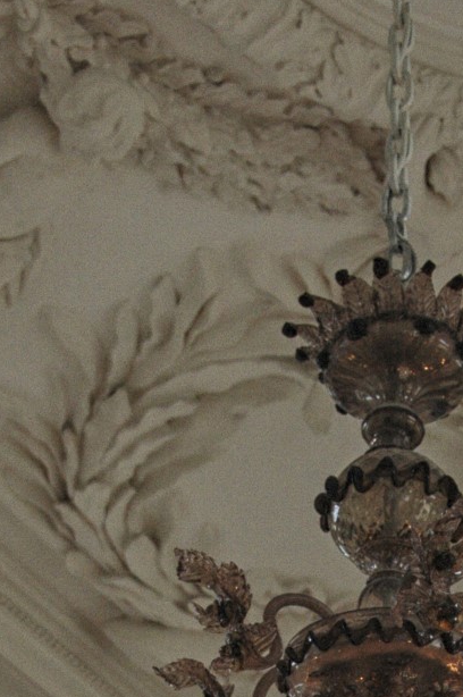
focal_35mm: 127
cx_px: 388
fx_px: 2455
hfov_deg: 10.7
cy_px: 881
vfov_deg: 15.4
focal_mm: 32
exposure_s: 1/125
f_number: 5.6
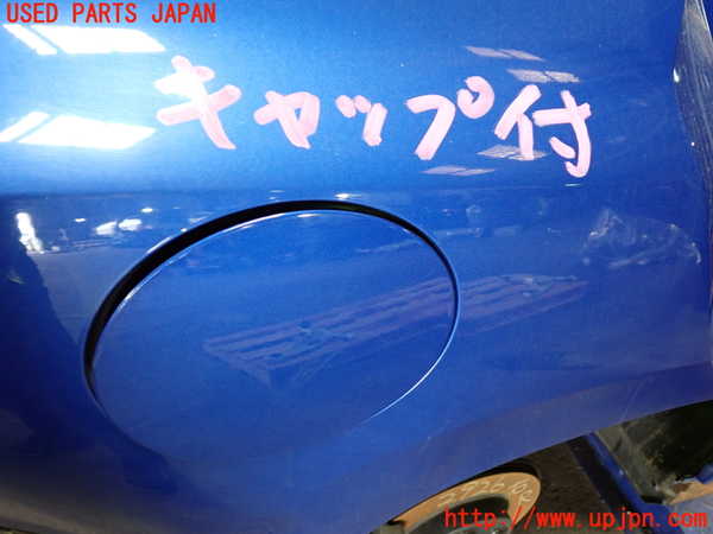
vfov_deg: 46.8
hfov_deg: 60.0
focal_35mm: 30
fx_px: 618
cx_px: 356
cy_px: 267
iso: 400
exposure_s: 1/30
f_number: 2.3
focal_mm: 5.4
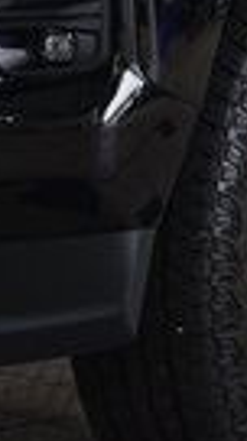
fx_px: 3639
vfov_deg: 6.9
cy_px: -167
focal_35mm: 311
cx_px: 78
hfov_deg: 3.9
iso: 560
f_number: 6.3
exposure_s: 1/15
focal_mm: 42
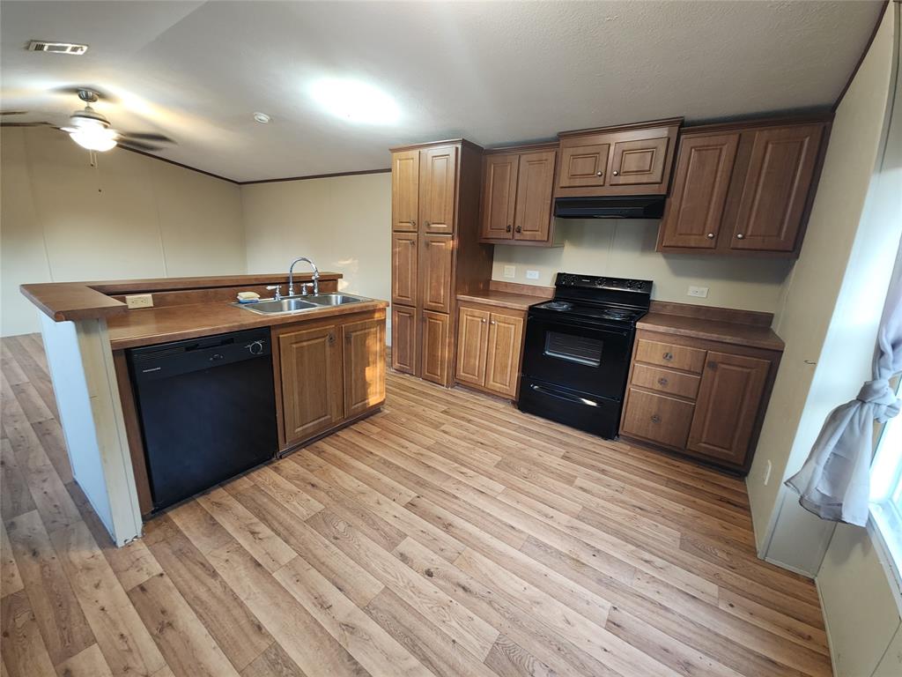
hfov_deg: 106.2
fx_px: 339
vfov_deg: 89.9
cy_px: 338
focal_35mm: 13
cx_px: 451
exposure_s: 1/30
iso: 320
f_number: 2.2
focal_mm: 2.2
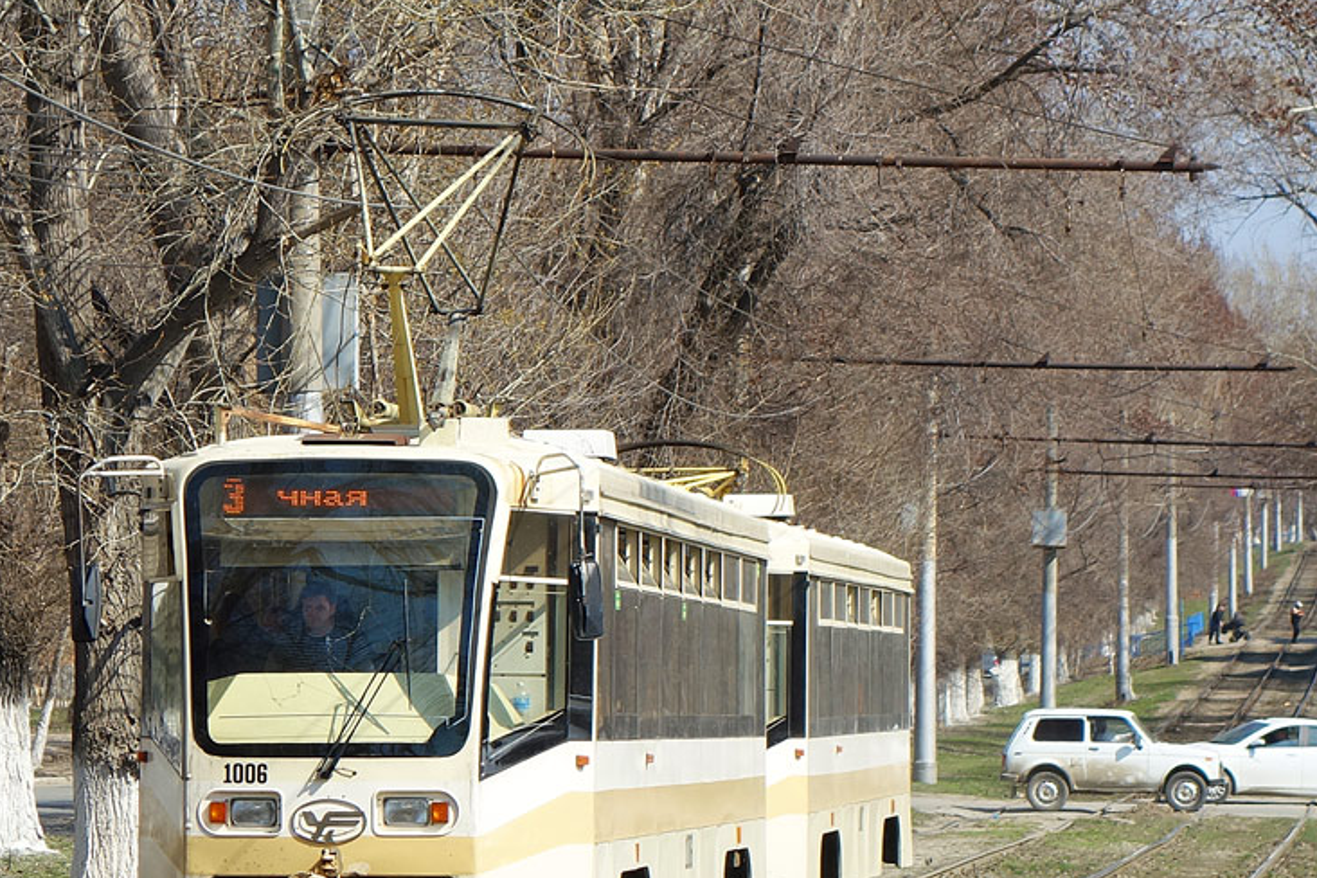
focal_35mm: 164
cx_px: 412
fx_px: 5999
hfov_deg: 12.5
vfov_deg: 8.4
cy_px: 482
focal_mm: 37.1
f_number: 5.6
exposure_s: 1/500
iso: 125
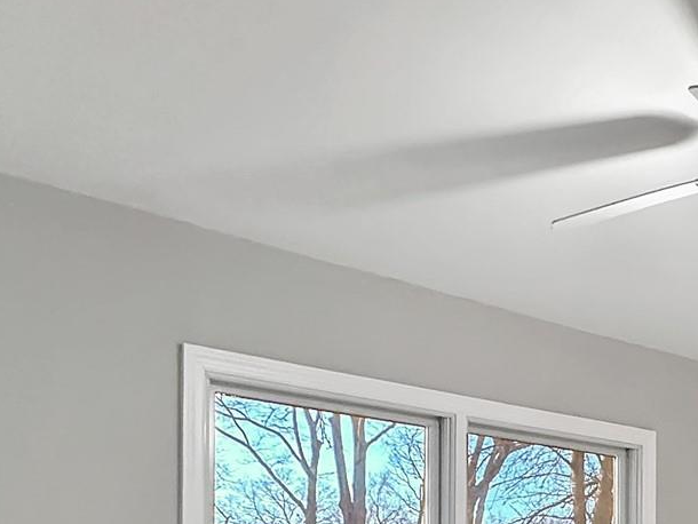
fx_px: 948
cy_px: 775
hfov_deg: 38.7
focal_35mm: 47
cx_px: 572
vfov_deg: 24.4
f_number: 2.2
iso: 200
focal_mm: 2.22
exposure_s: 1/99
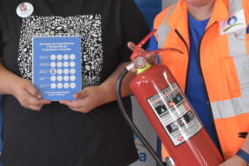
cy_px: 6
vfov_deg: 13.1
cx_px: 88
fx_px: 713
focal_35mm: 103
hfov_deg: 19.8
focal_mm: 29
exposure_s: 1/60
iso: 3200
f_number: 9
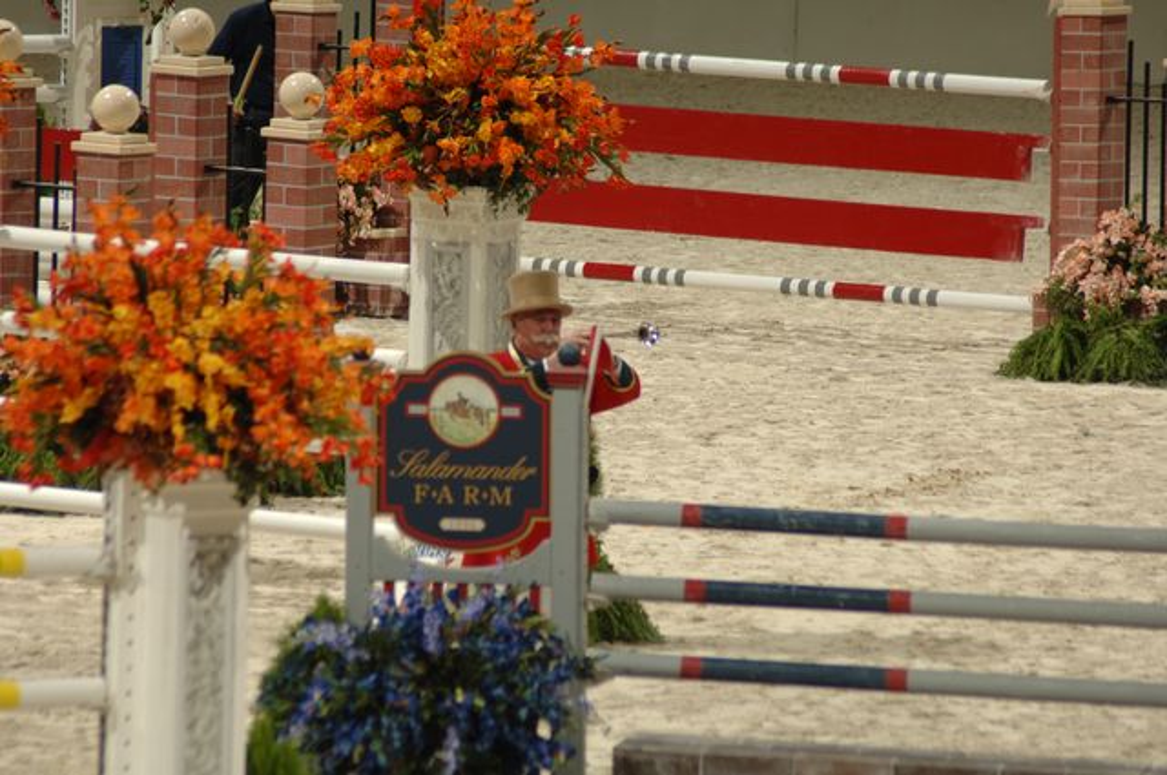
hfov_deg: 5.5
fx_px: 12141
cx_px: 584
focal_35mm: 375
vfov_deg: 3.7
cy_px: 388
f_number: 5.6
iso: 200
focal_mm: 250
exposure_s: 1/250
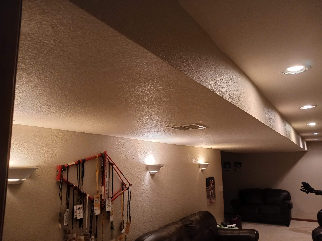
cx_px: 161
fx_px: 251
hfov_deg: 65.3
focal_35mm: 27
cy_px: 120
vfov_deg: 51.4
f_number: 1.8
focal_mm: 4
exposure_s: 1/33
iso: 200
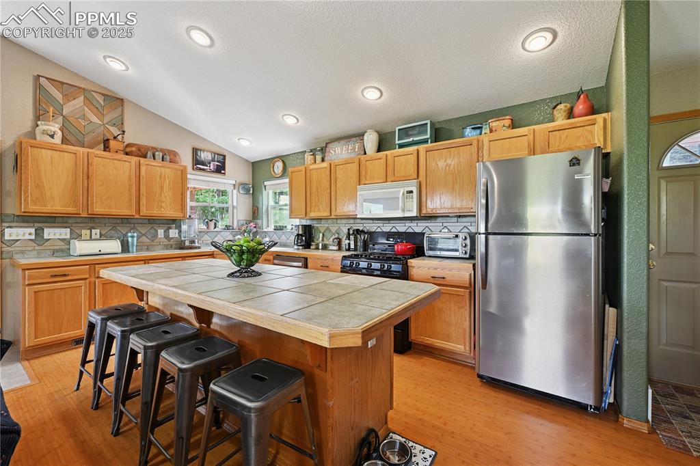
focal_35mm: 15
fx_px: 292
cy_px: 233
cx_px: 350
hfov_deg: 100.4
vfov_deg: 77.3
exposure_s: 1/5
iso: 800
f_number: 11
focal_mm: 15
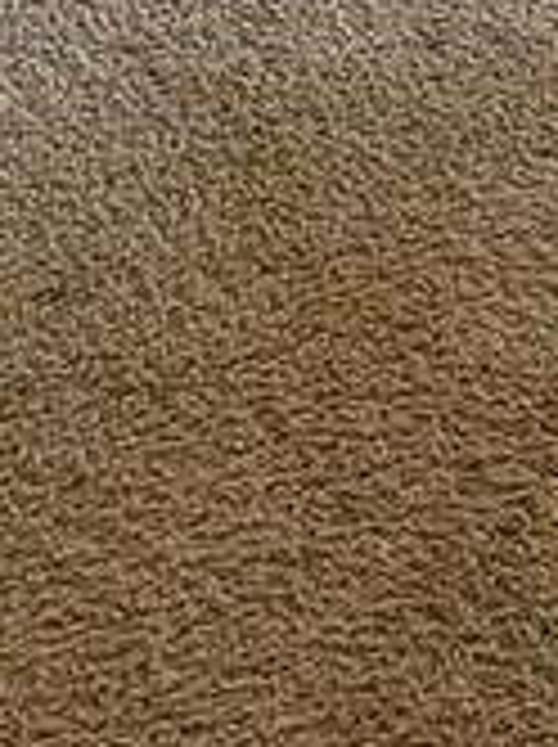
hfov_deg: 8.5
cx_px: 184
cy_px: -1444
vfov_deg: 9.2
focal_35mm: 174
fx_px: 3749
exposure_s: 1/101
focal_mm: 6.76
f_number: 1.78
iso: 200
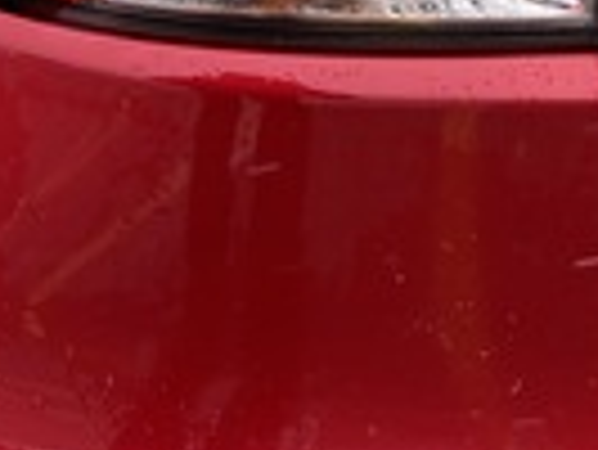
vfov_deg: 16.9
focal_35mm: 82
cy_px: -142
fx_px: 1418
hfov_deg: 23.8
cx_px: 306
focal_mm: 5.96
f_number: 1.6
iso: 40
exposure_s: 1/121
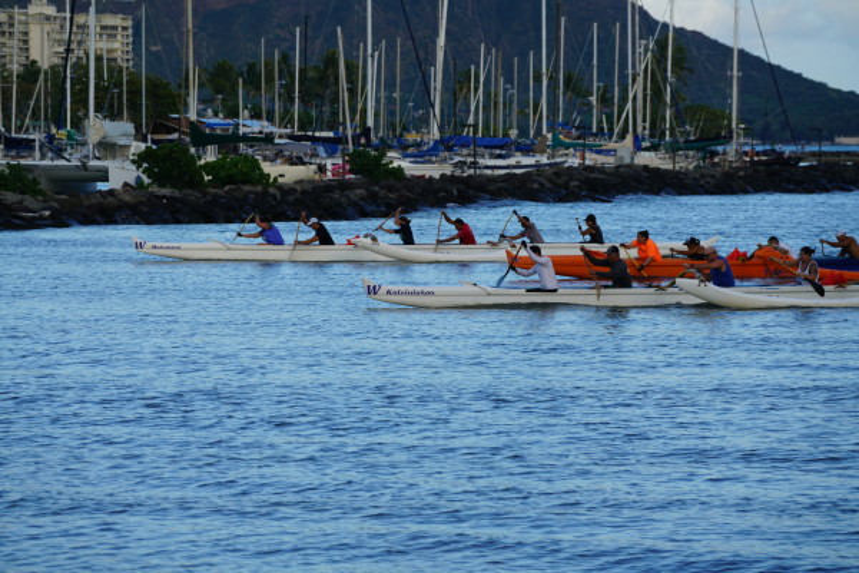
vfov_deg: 7.8
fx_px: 4175
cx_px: 430
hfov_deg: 11.7
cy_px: 286
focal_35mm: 175
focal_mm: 175
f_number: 6.3
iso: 100
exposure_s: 1/200
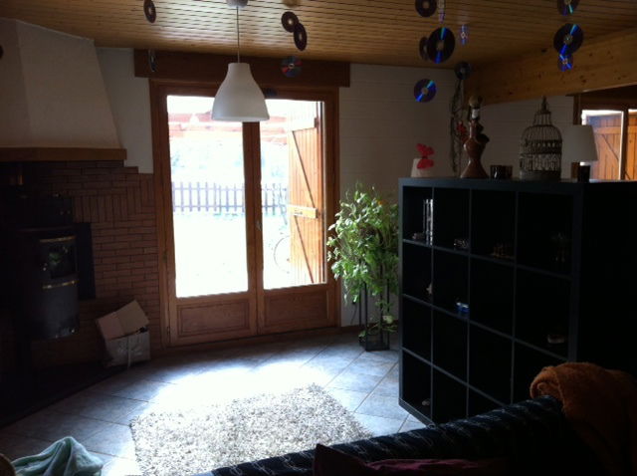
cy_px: 238
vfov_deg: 40.6
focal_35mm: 35
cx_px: 318
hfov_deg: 52.7
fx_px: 643
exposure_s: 1/50
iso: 100
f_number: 2.8
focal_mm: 3.85
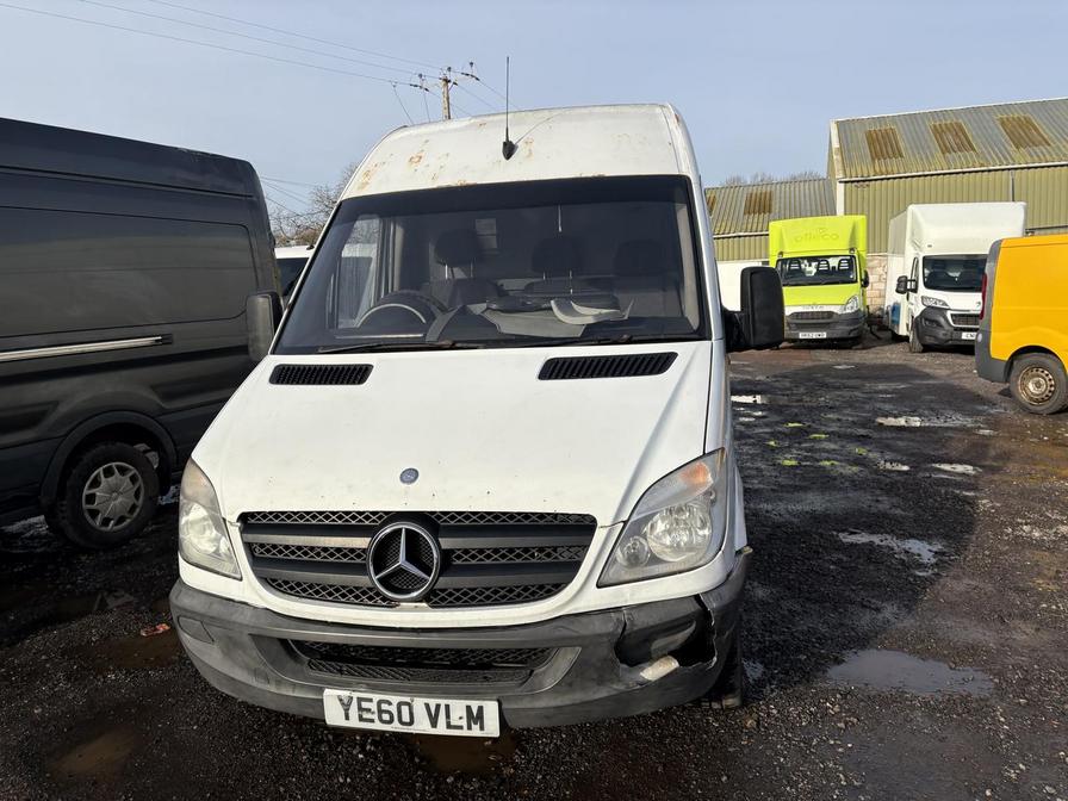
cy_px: 400
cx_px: 534
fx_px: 802
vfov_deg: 53.1
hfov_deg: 67.3
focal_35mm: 26
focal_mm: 5.96
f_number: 1.6
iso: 50
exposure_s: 1/4065
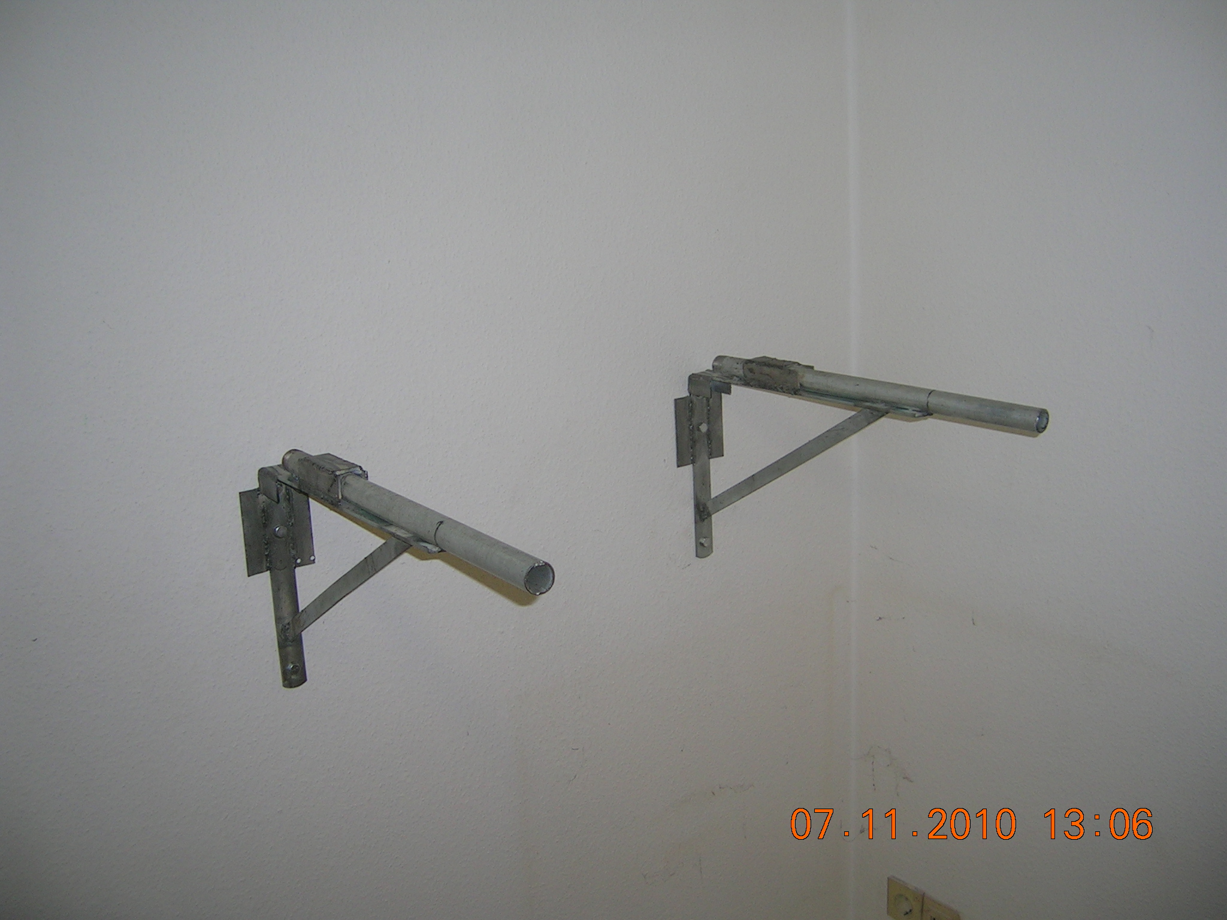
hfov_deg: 52.6
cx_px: 614
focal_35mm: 35
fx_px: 1241
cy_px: 460
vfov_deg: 40.7
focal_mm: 5.4
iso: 50
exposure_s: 1/60.1
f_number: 2.8
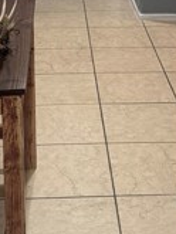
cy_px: -98
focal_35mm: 93
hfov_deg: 15.9
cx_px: 77
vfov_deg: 19.0
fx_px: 630
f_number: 1.78
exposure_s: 1/60
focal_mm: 6.76
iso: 400
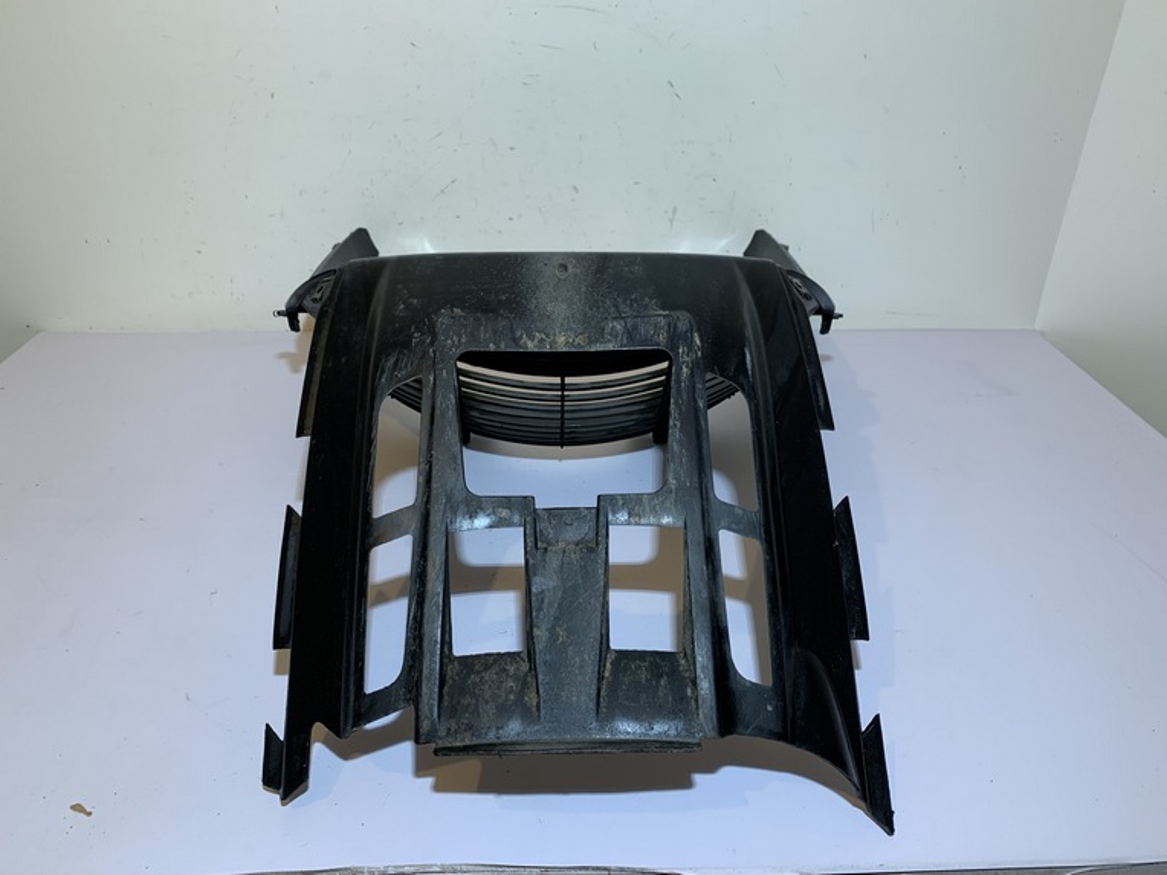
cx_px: 584
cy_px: 438
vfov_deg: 53.1
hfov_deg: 67.3
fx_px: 877
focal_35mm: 26
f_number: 1.8
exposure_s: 1/50
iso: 50
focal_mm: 4.25
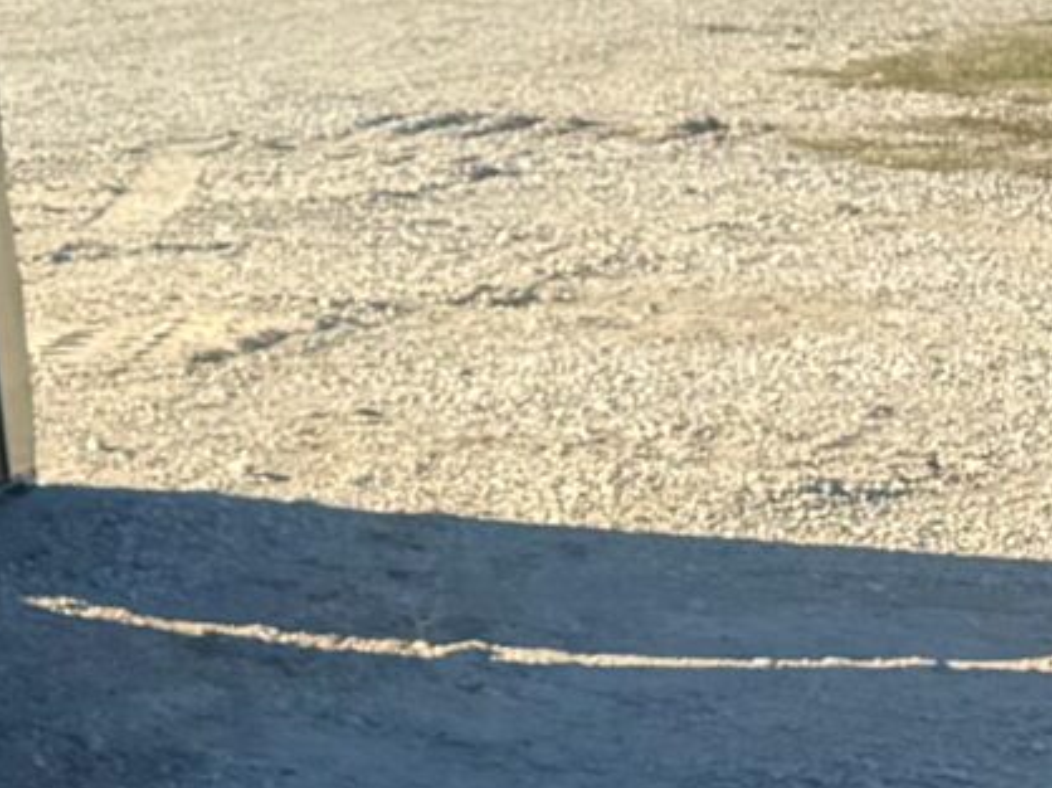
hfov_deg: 11.1
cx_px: -1538
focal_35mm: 147
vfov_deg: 10.0
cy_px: 30
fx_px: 4465
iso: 80
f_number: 1.78
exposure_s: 1/3597
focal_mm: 6.76
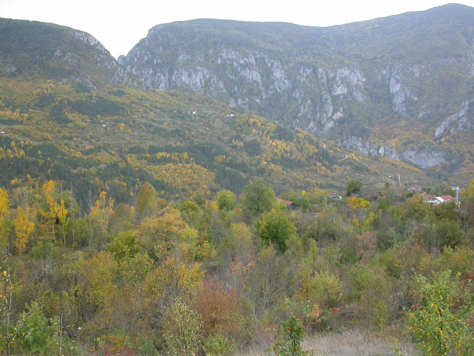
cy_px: 178
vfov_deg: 37.7
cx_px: 237
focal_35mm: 38
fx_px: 520
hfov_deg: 49.0
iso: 100
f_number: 3.3
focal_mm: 7.85
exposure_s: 1/32.6
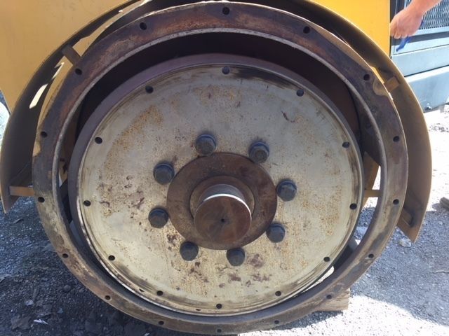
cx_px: 224
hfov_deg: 61.7
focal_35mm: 29
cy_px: 168
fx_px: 376
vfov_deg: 48.2
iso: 32
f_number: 2.2
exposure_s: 1/148
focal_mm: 4.15
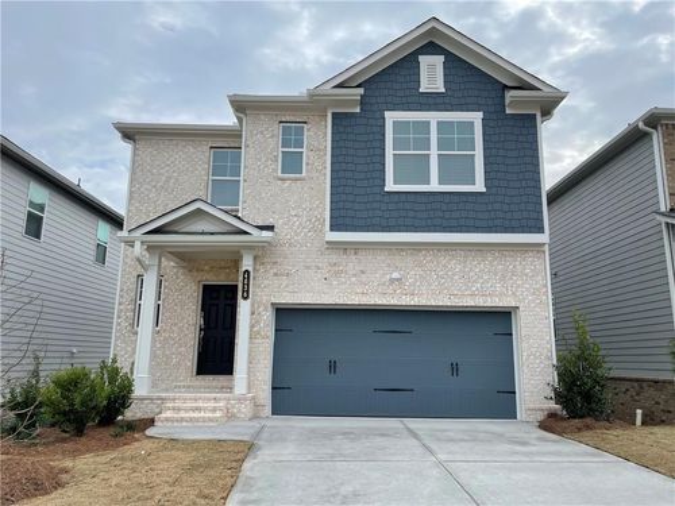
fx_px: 507
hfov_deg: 67.3
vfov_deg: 53.1
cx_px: 338
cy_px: 253
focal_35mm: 26
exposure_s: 1/2564
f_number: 1.6
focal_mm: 4.2
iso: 32
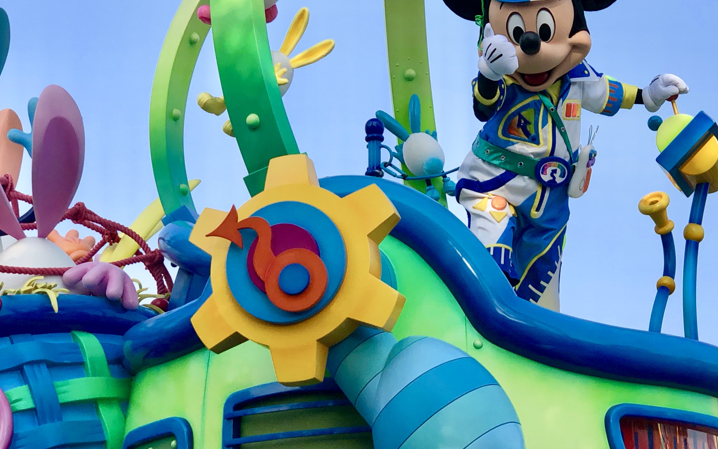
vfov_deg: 13.1
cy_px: 134
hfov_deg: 20.7
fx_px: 1957
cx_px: 485
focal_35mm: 100
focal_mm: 6
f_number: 2.4
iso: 16
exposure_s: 1/857
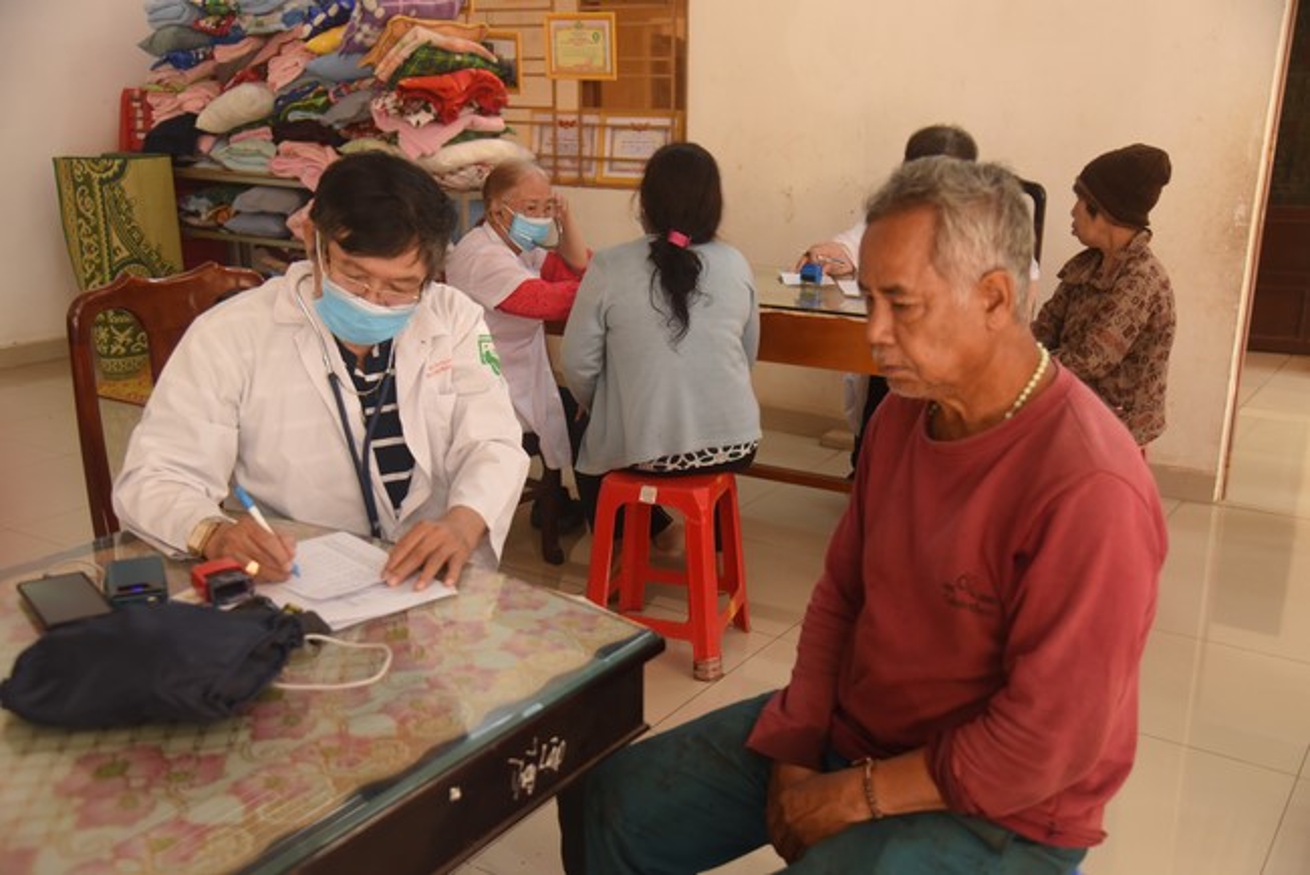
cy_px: 438
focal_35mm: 38
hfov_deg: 50.7
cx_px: 655
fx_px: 1383
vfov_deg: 35.1
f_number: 4
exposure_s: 1/125
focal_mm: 38
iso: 2000
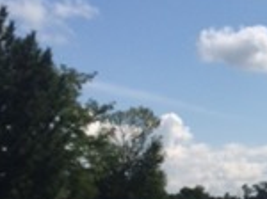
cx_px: 317
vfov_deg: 15.8
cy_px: 140
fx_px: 716
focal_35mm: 93
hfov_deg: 19.9
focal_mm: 4.15
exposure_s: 1/5882
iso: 32
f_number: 2.2
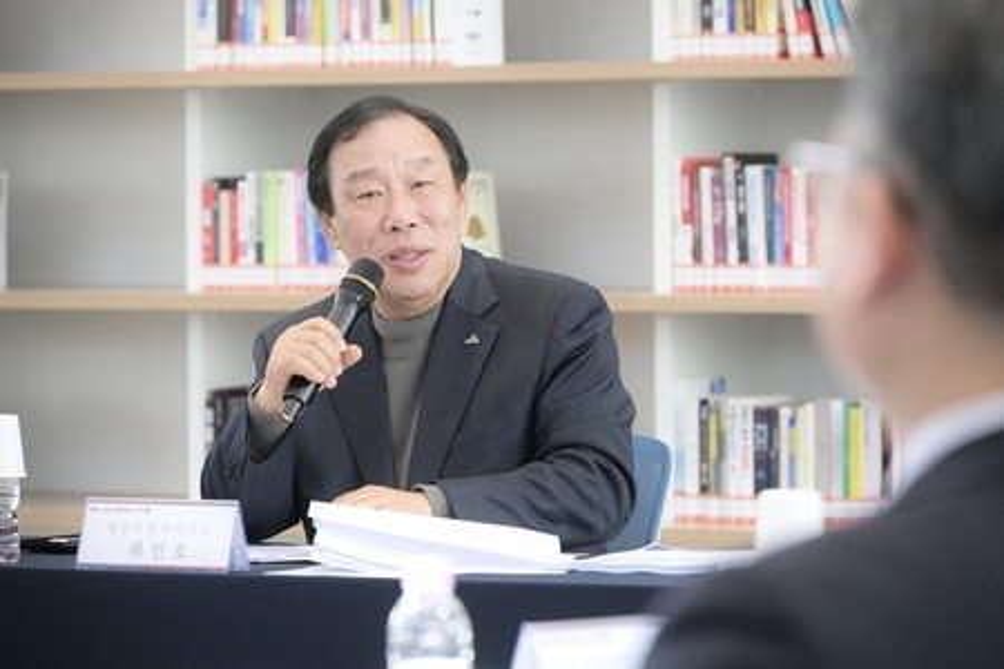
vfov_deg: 7.2
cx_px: 502
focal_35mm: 190
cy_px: 334
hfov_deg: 10.8
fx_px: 5298
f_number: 7.1
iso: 2500
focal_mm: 190
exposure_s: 1/200
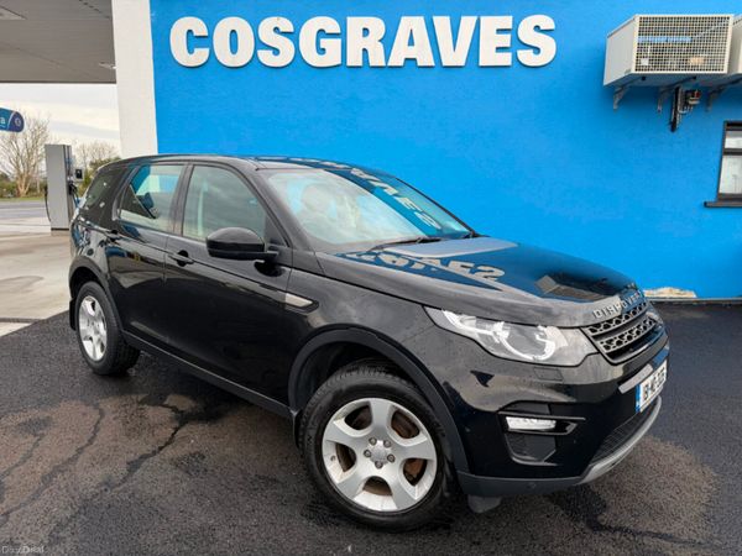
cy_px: 278
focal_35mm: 24
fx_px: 514
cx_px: 371
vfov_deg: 56.8
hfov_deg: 71.6
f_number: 1.78
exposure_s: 1/393
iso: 80
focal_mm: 6.76
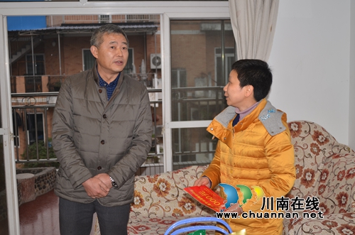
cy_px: 118
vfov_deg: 27.9
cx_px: 178
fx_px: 472
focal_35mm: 48
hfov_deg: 41.2
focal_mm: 32
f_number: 3.8
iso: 100
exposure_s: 1/60
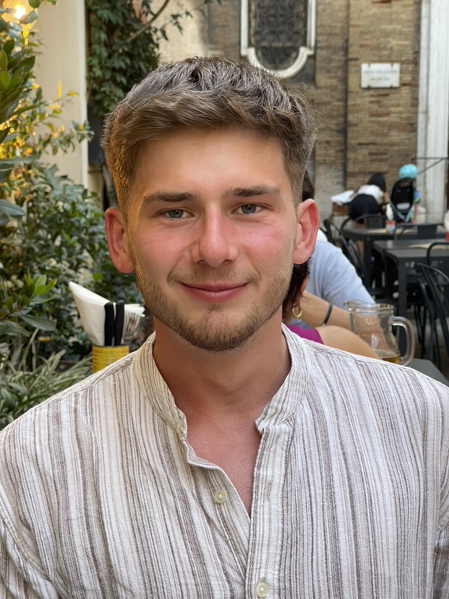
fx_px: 1107
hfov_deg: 22.9
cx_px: 224
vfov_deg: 30.3
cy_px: 300
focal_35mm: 64
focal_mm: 7.5
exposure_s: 1/50
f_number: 2.2
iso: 200
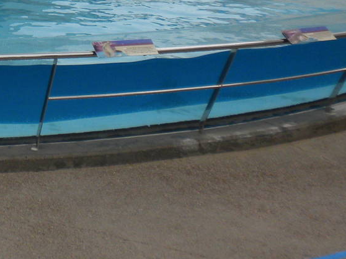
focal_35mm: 106
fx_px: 1060
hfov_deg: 17.5
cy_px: -83
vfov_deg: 13.4
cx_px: -91
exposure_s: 1/500
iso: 79
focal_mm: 6.6
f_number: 3.5
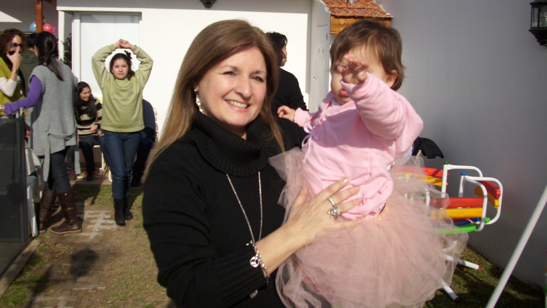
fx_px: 493
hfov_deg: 58.0
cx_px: 272
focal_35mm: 34
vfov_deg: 34.5
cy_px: 116
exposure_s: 1/458
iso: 50
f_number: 5.6
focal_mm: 6.2
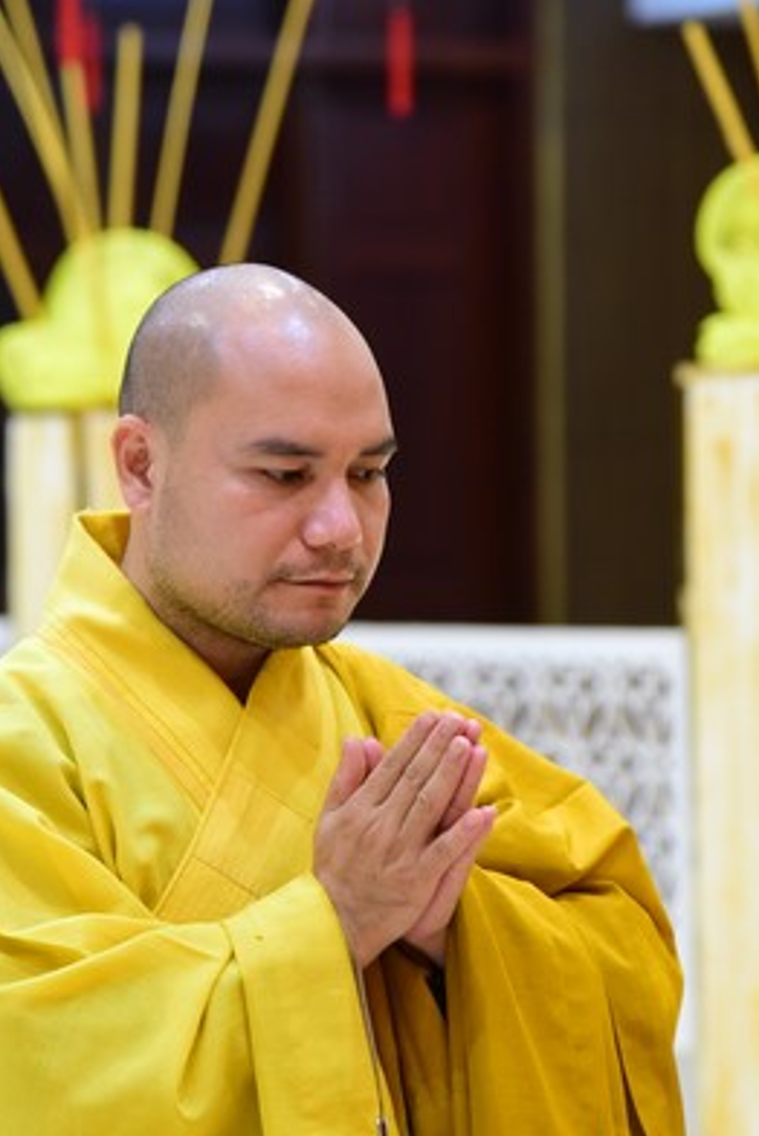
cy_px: 687
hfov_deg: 6.9
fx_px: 6282
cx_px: 246
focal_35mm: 199
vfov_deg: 10.3
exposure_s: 1/100
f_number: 4.5
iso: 3200
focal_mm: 120
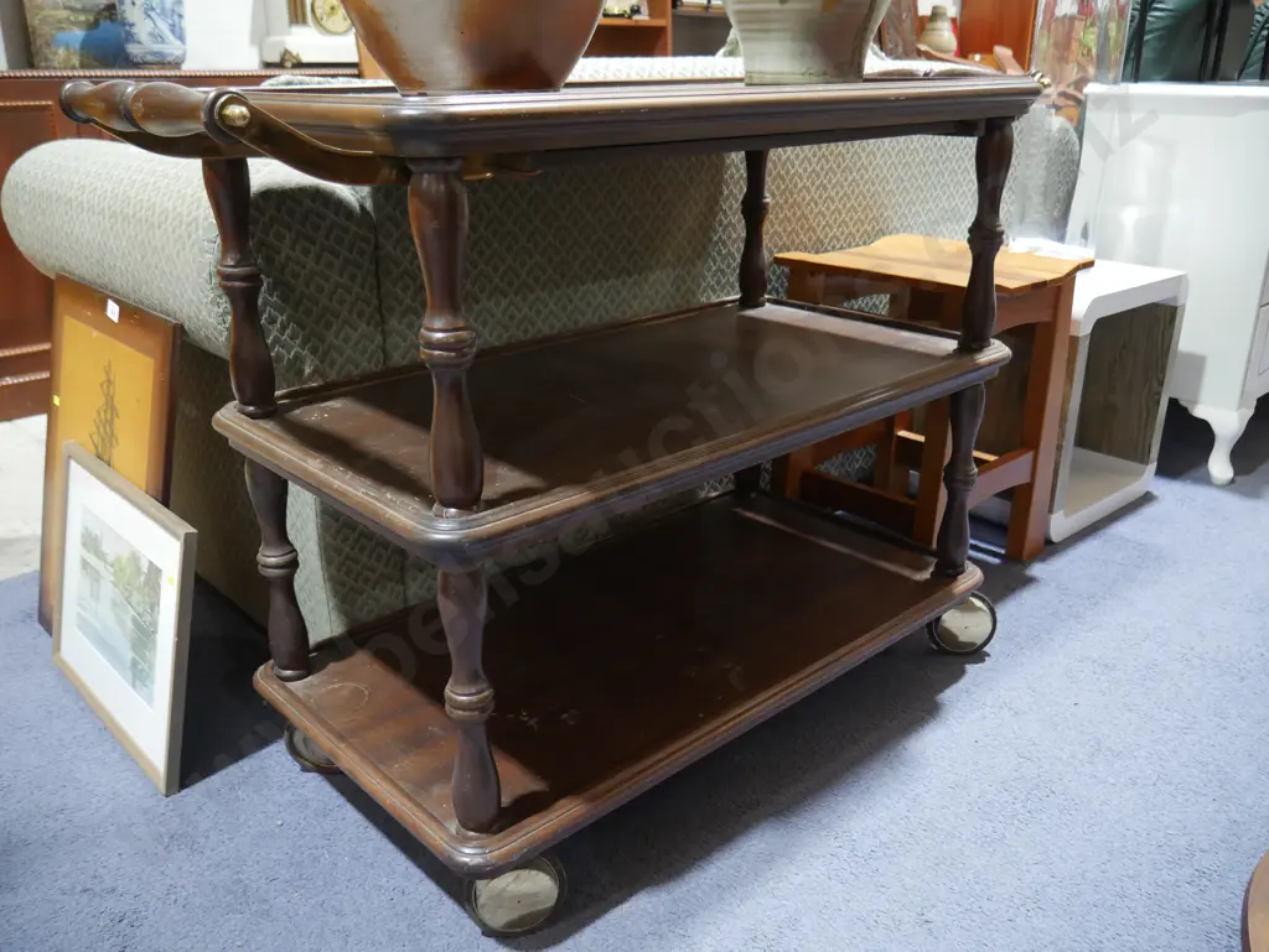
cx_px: 634
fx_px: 1027
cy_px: 476
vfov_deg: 49.8
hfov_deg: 63.4
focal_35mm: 28
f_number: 3.5
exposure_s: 1/60
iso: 800
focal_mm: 14
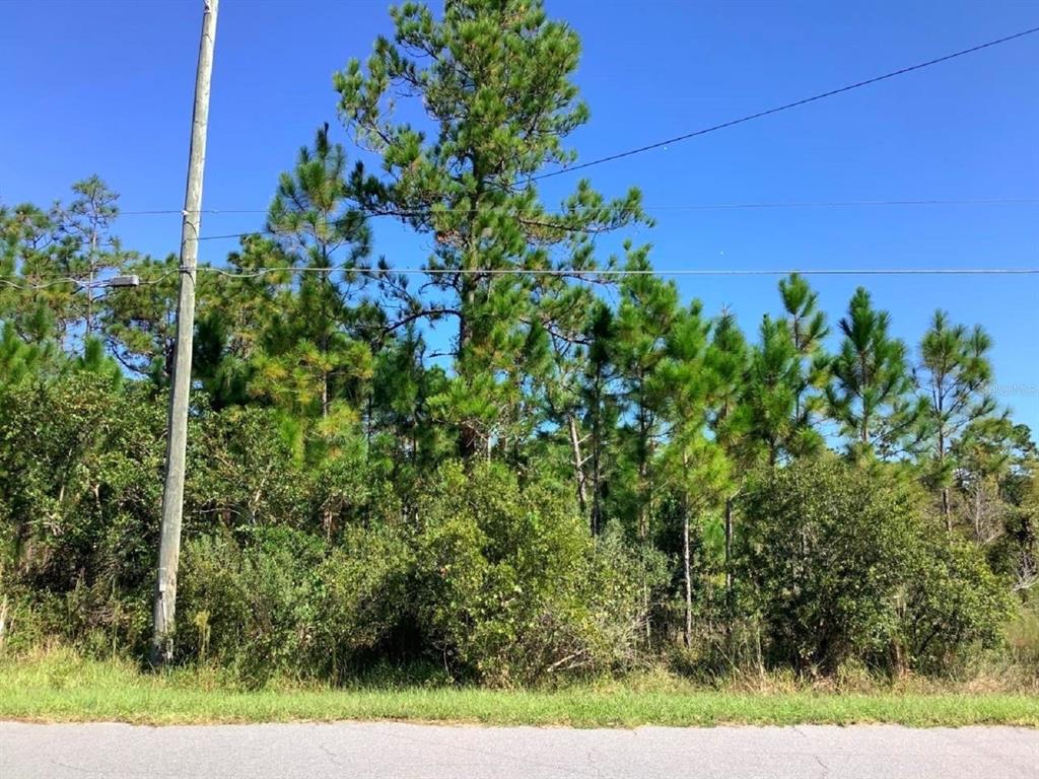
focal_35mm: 31
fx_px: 930
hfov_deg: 58.4
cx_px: 520
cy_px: 390
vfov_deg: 45.4
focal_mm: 3.3
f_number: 2.4
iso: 25
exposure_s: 1/691
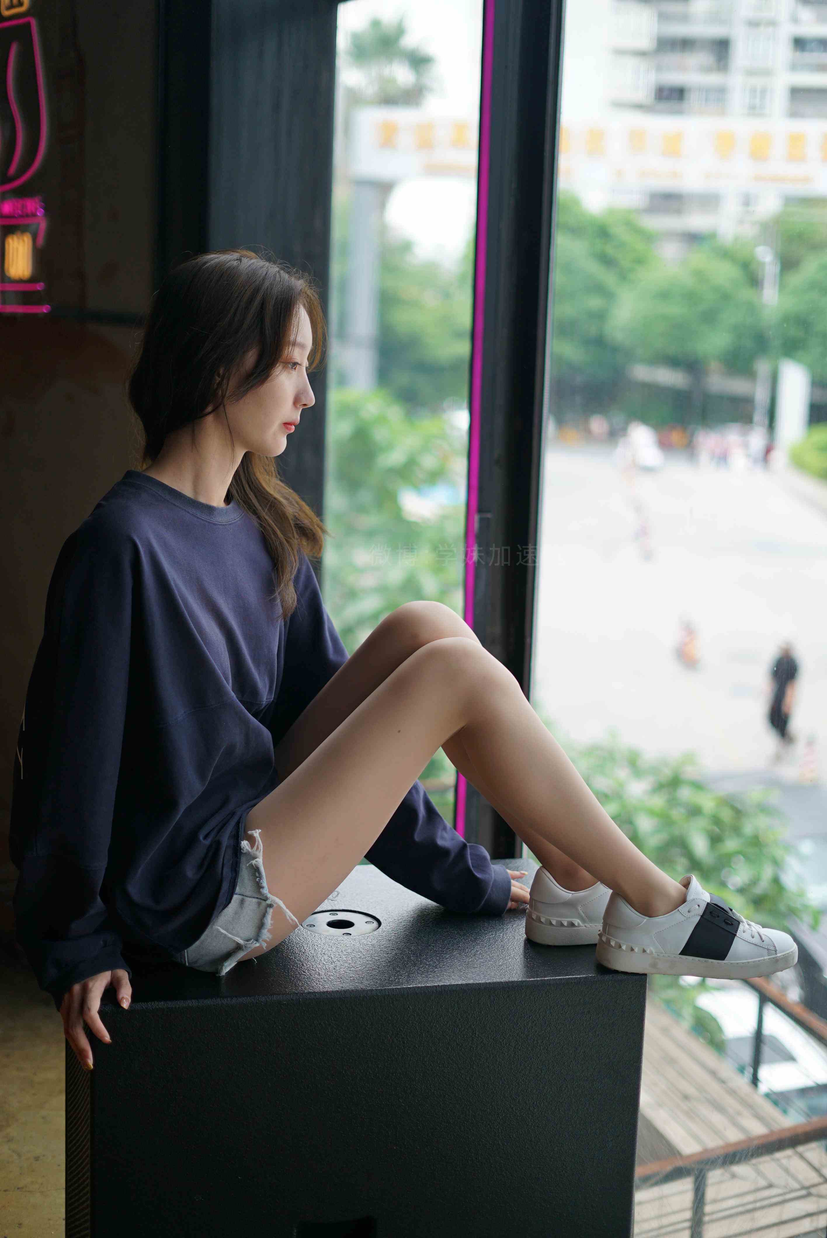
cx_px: 414
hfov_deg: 27.0
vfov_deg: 39.6
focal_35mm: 50
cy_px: 619
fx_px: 1721
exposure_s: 1/500
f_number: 1.8
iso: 160
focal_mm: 50
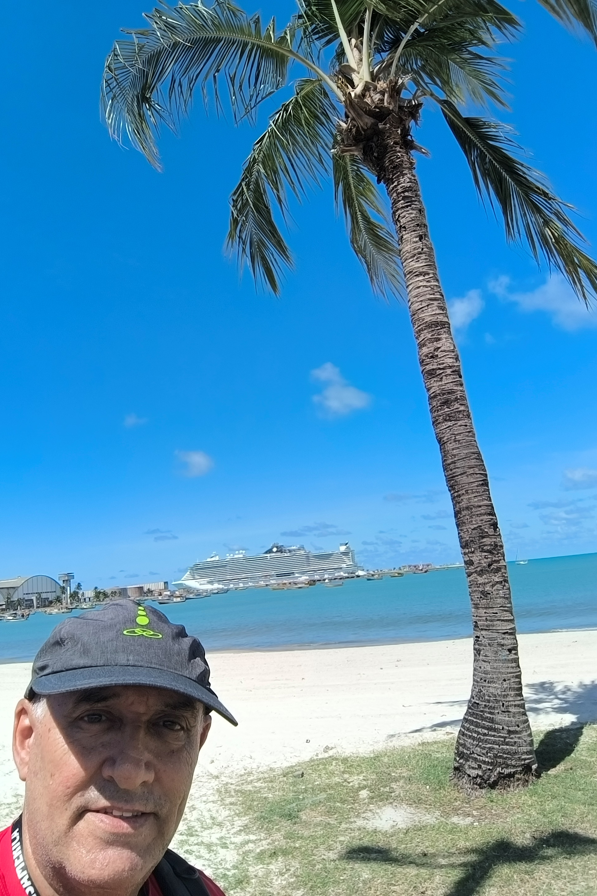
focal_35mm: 25
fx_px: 622
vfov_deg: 71.5
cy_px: 448
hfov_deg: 51.2
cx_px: 269
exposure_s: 1/3676
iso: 50
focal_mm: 3.26
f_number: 2.45
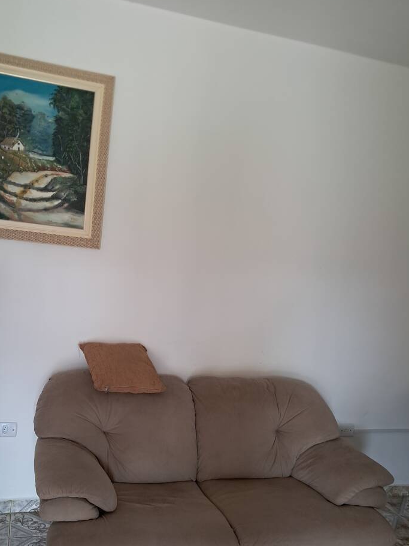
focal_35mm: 32
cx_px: 180
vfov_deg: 56.7
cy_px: 305
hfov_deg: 44.1
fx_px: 504
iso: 250
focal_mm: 4
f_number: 1.8
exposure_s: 1/60
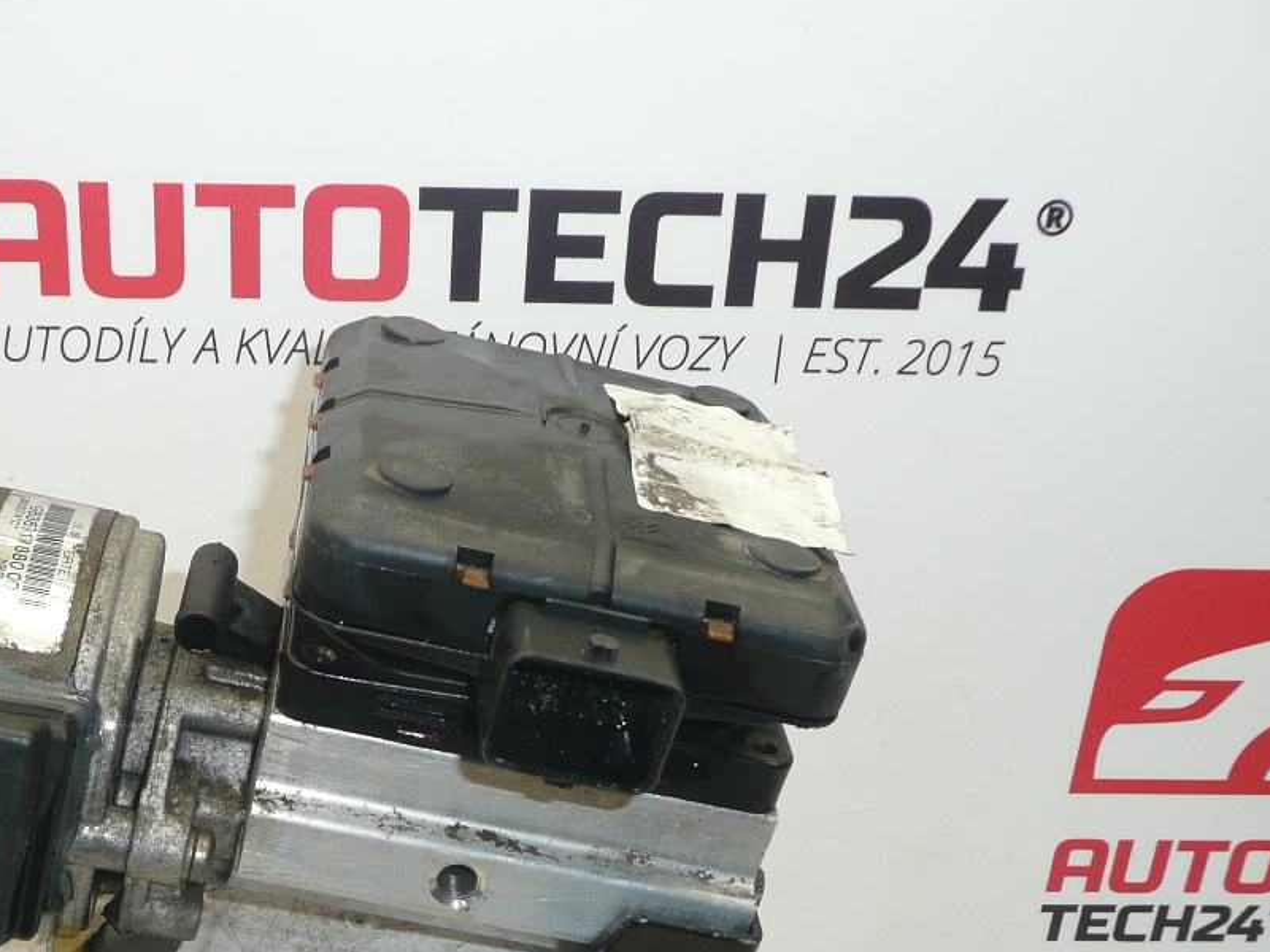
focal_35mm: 48
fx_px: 1761
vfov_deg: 29.7
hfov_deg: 38.8
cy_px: 738
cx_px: 343
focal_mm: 4.6
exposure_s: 1/50
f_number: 3.3
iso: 100
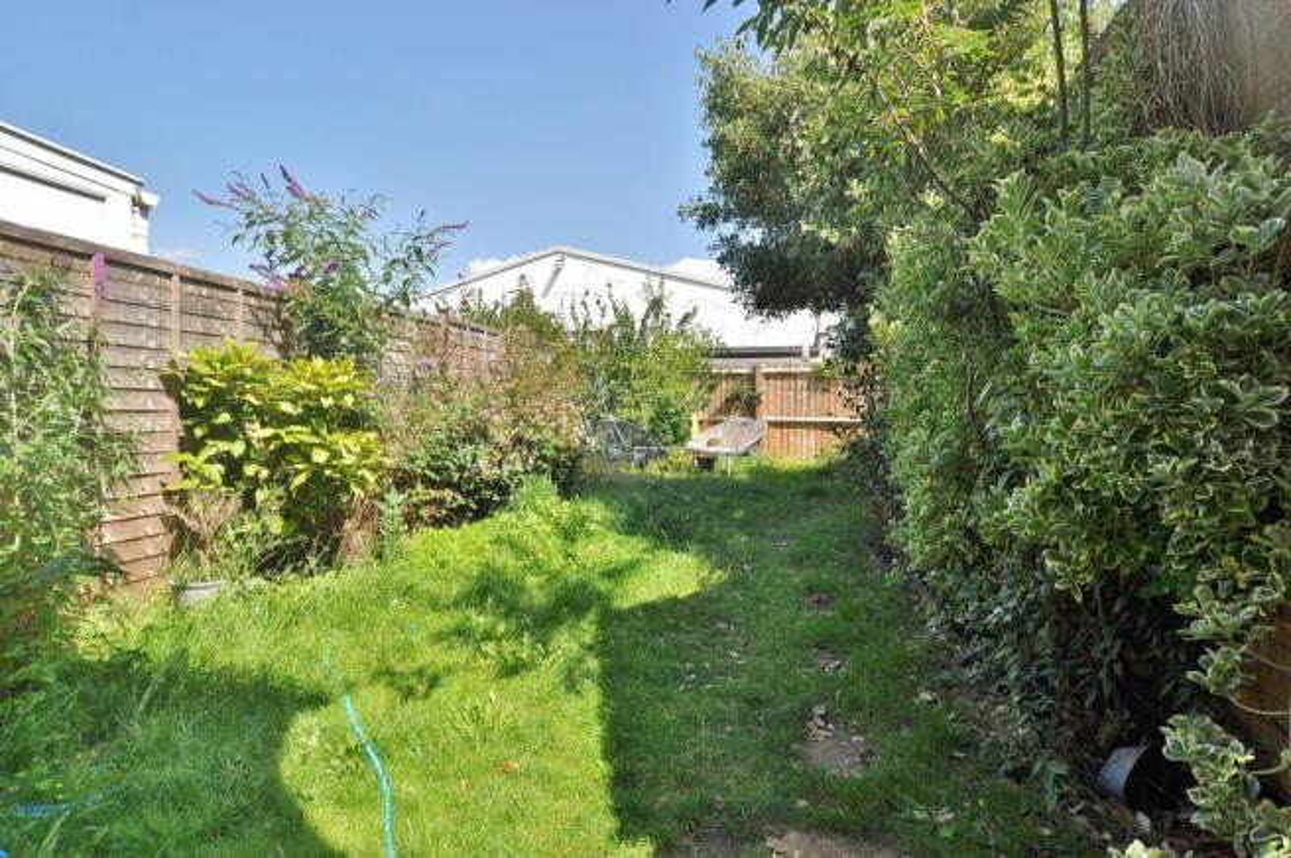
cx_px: 646
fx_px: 699
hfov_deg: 85.5
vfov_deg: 63.1
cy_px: 429
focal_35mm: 20
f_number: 8
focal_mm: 13
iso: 200
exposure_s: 1/250
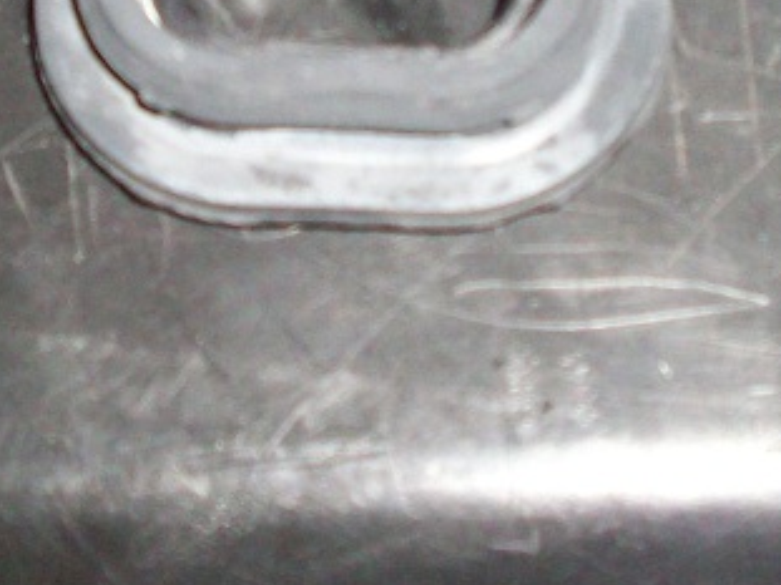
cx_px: 392
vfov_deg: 13.5
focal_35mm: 108
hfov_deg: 18.2
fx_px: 2436
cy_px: 1
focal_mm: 6.2
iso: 160
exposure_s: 1/45
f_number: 2.8
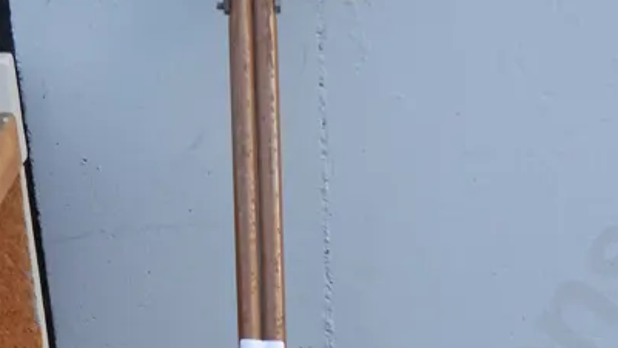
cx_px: 392
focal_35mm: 89
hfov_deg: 23.8
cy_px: 567
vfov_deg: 12.7
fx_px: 1459
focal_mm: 16
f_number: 4.5
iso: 200
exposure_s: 1/160
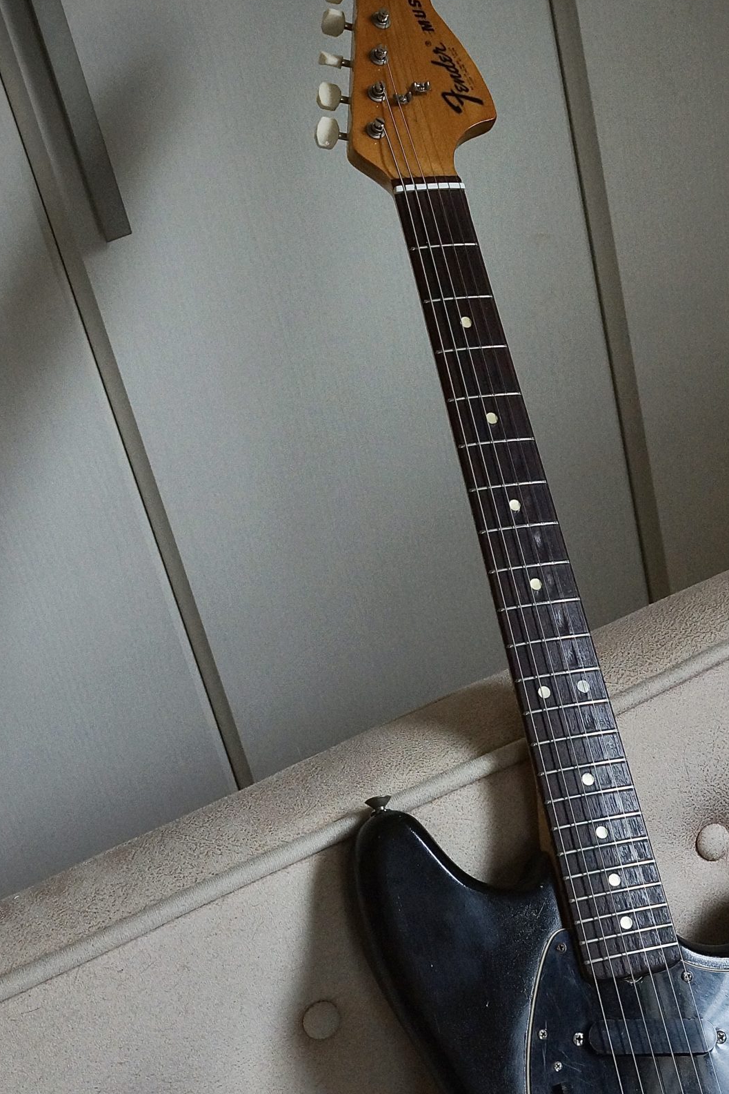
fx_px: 1913
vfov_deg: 31.4
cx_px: 562
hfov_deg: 21.4
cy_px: 796
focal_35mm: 63
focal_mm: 26
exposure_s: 1/125
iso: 800
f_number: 5.6
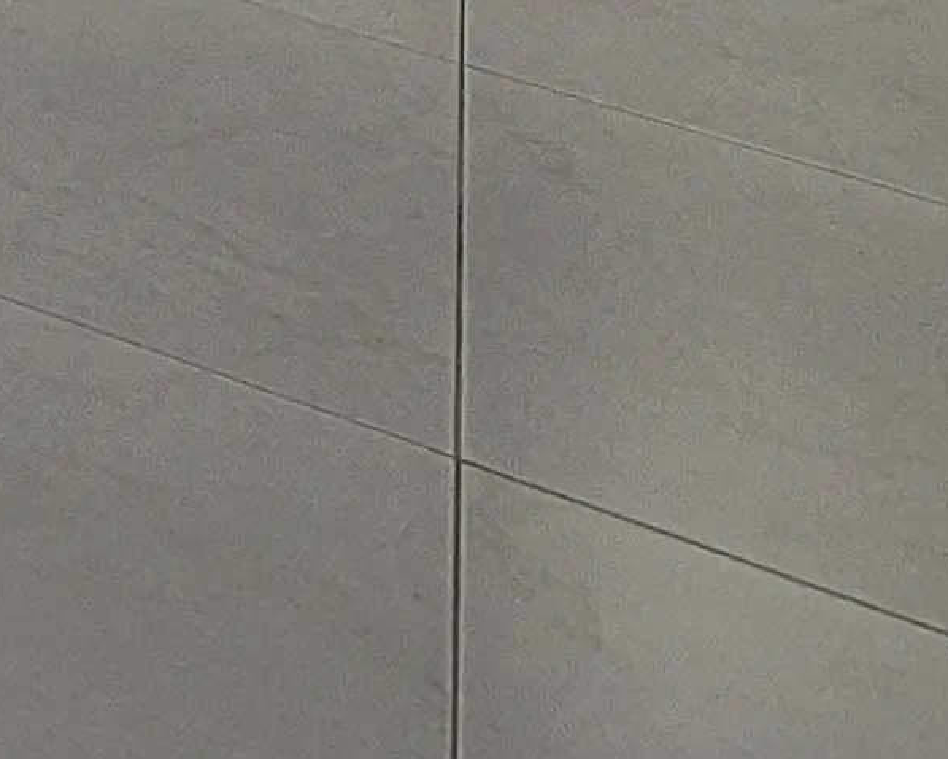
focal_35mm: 85
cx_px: -973
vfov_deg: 12.4
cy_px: -1264
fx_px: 2386
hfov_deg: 16.7
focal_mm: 2.2
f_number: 2.2
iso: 64
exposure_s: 1/120
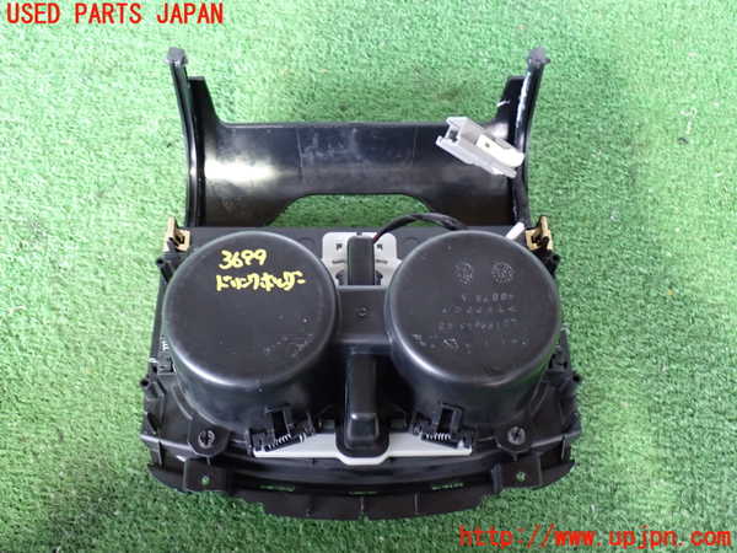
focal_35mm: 41
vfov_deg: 35.1
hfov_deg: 45.8
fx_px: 873
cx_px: 368
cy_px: 276
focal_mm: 7.31
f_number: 2.8
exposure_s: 1/15
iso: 800
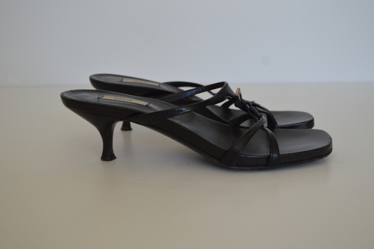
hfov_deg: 41.1
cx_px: 187
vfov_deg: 28.0
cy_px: 124
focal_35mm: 48
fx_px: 498
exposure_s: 1/125
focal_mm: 32
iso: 400
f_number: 5.6
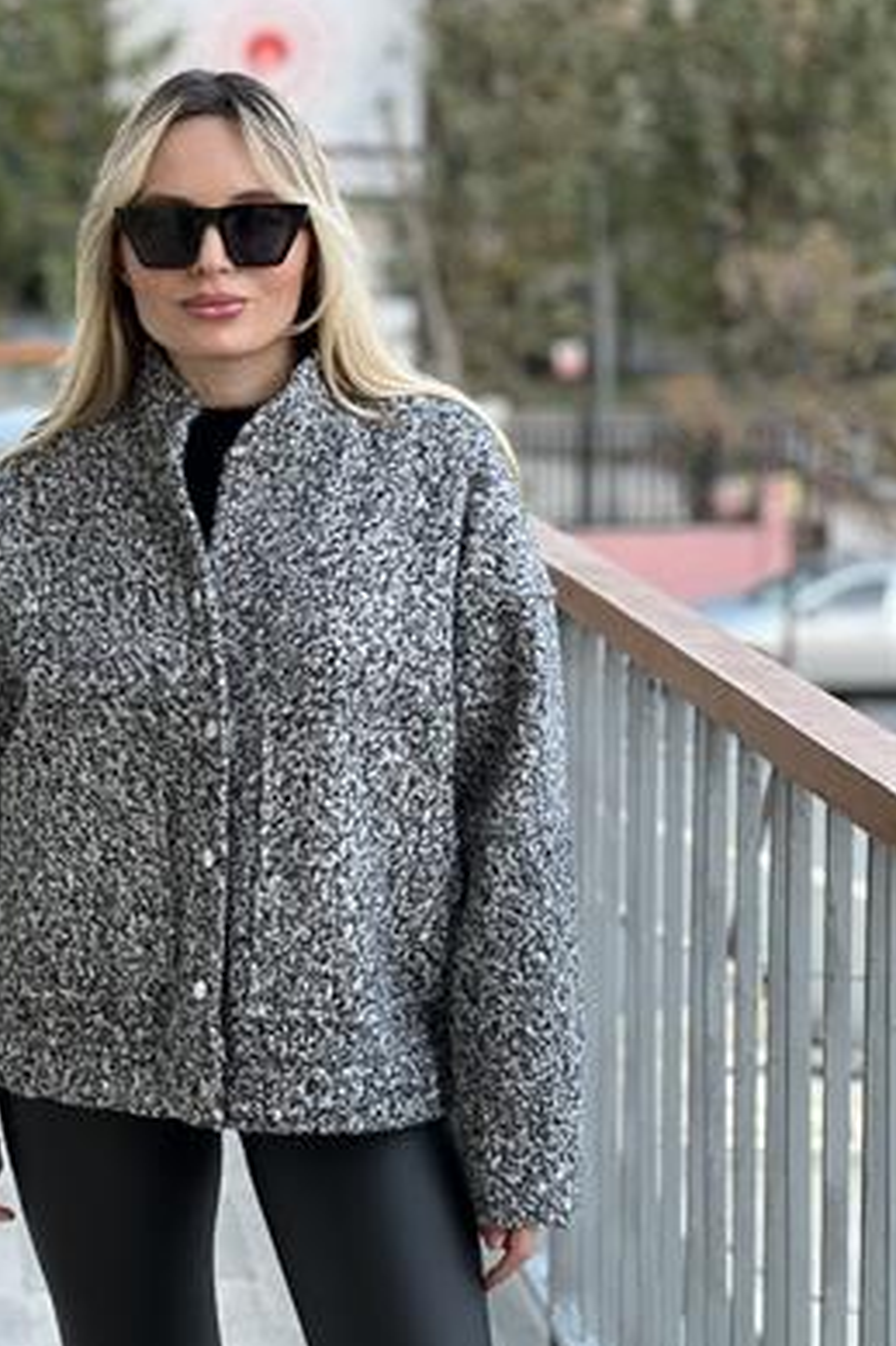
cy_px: 626
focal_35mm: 96
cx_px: 294
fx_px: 3587
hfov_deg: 14.2
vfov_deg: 21.2
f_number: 2.8
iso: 250
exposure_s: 1/33
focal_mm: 9
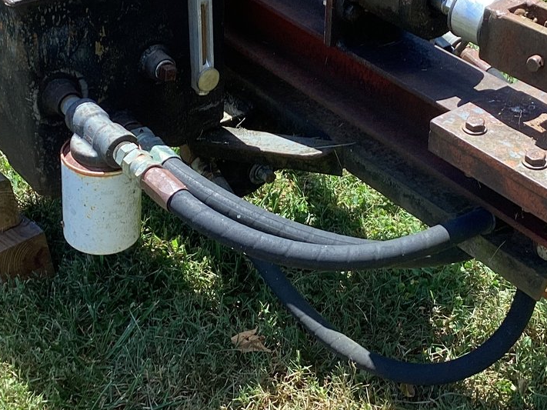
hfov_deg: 29.4
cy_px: 150
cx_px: 314
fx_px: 1043
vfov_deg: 22.2
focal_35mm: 66
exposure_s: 1/309
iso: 25
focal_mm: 3.3
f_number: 2.4
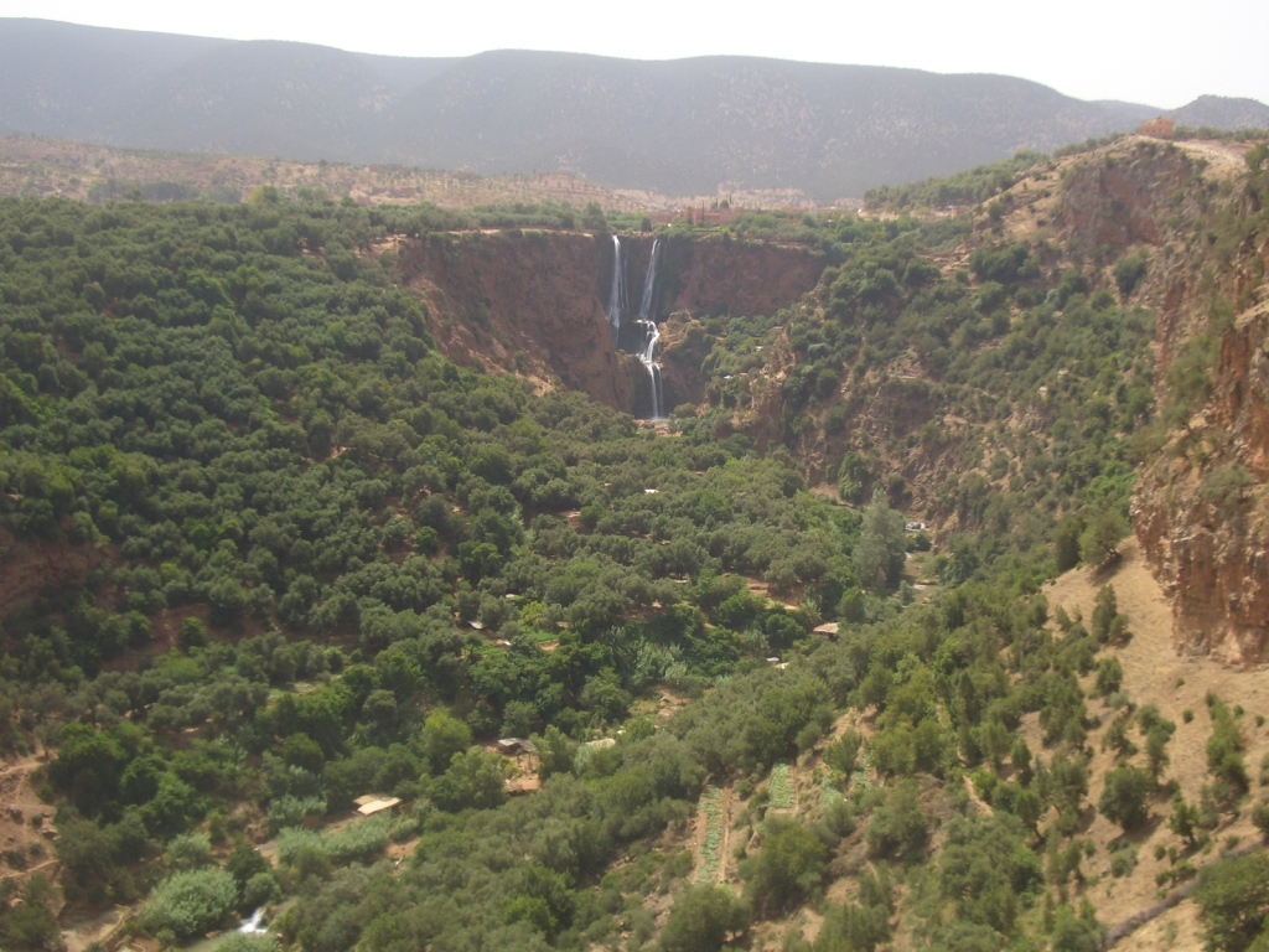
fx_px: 1503
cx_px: 634
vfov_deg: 35.1
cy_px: 476
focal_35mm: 41
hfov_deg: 45.8
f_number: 4.6
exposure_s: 1/250
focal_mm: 6.8
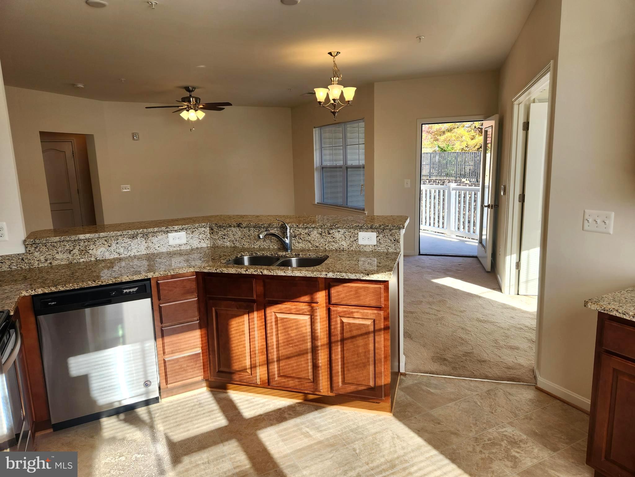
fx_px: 422
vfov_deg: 58.9
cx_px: 318
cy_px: 238
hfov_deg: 73.9
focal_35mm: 23
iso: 25
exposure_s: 1/180
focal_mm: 5.4
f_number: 1.8
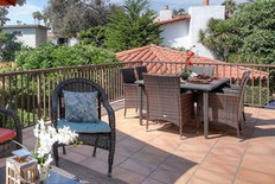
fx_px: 237
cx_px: 15
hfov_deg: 51.3
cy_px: 51
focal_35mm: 31
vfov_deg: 41.4
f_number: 8
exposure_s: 1/400
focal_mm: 10
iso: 200
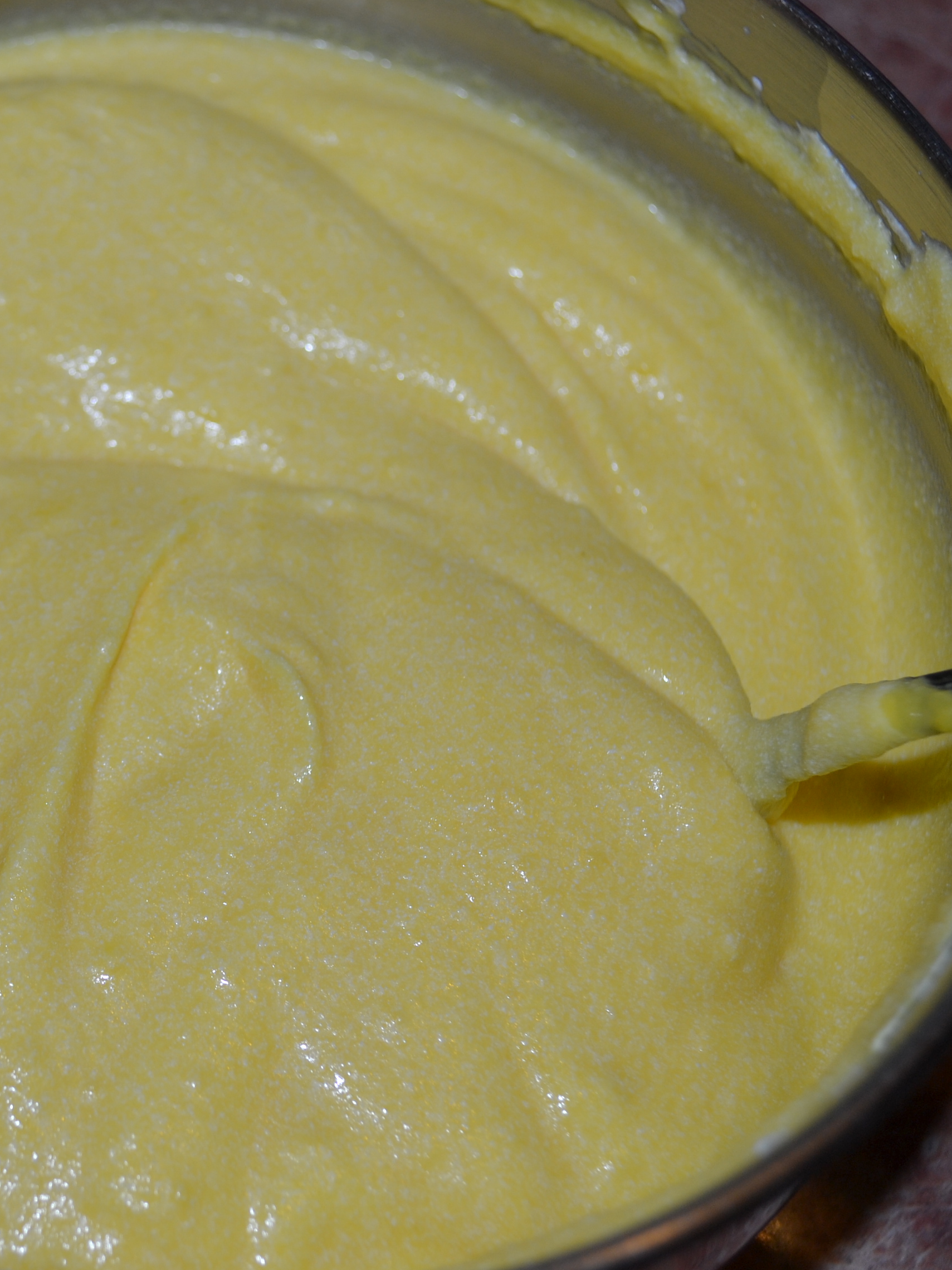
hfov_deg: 20.6
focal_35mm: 70
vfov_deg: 27.8
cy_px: 638
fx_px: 2567
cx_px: 118
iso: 180
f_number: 4.8
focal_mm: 32
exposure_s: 1/60
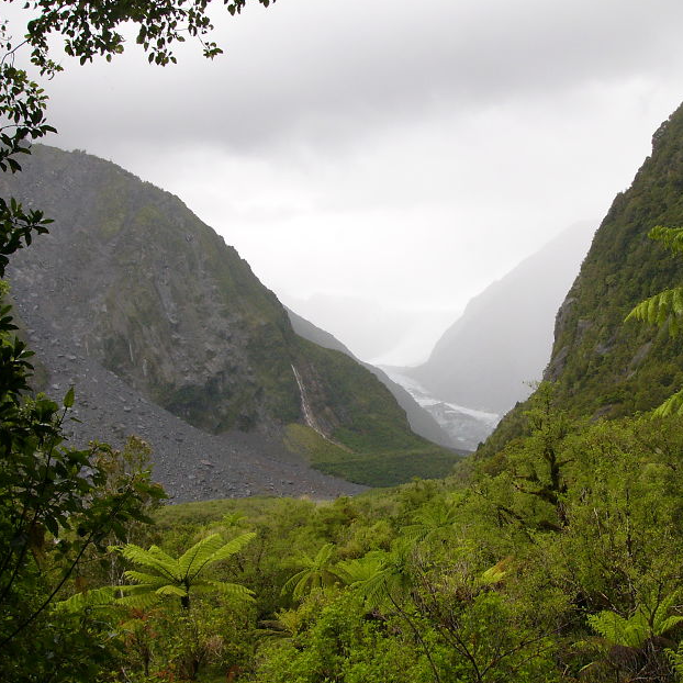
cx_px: 396
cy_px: 324
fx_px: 1005
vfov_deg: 37.5
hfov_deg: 37.5
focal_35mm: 45
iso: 100
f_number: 4
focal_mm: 6
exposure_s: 1/250
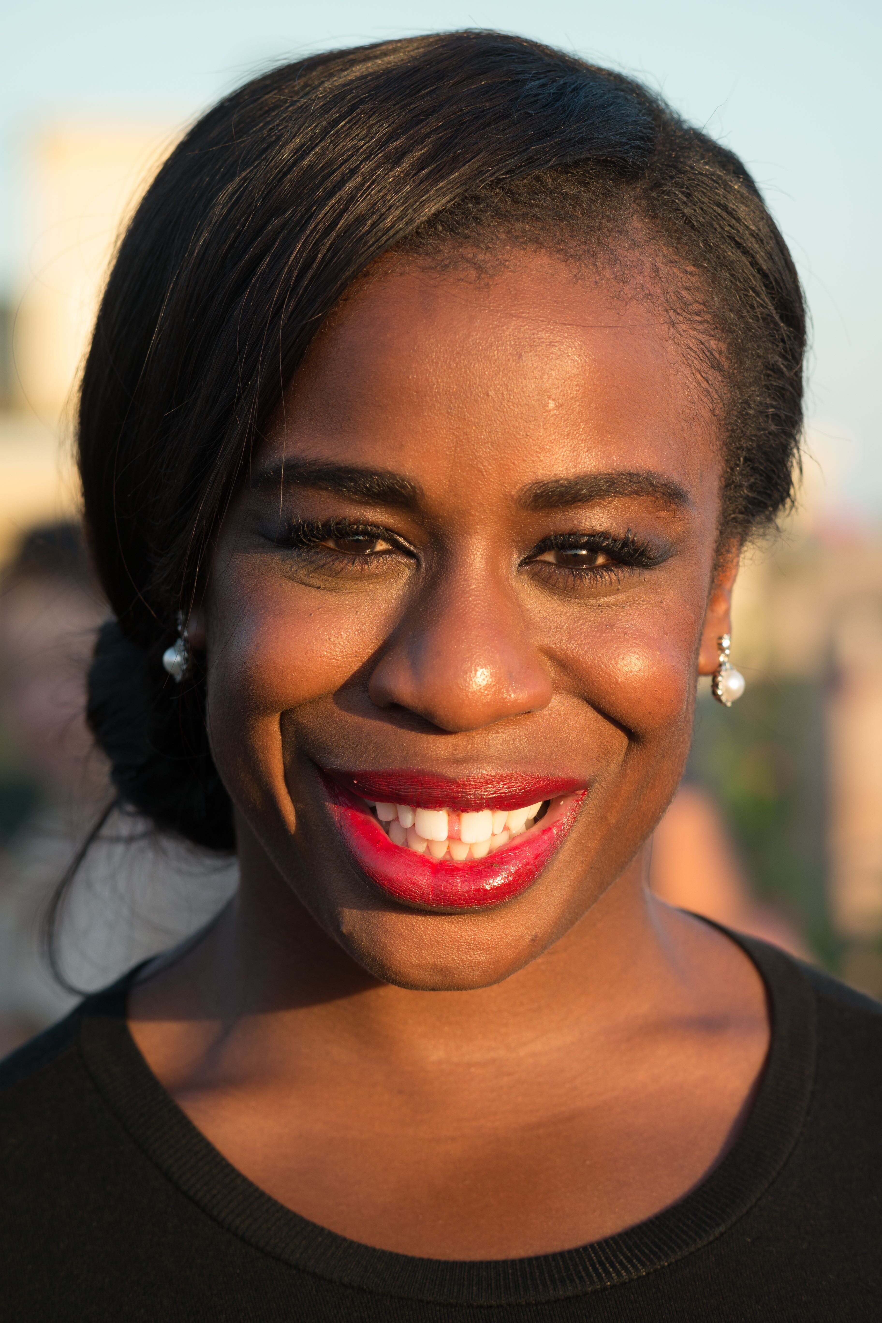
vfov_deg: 15.8
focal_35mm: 130
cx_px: 441
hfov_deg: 10.5
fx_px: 4777
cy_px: 662
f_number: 5
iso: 200
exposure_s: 1/200
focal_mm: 85
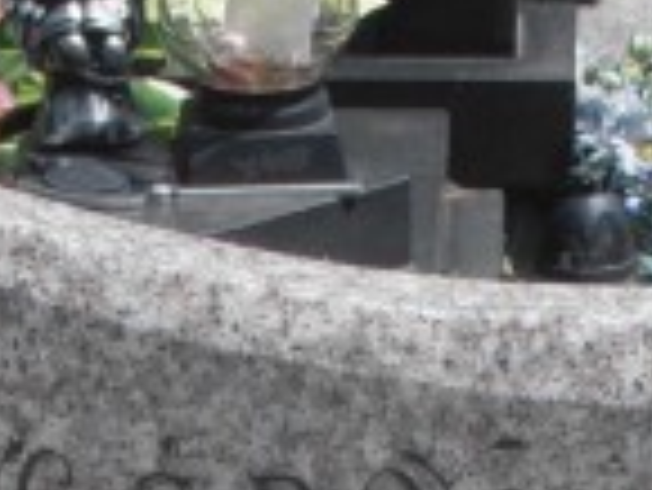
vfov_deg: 3.8
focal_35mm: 388
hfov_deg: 5.1
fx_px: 7314
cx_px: 193
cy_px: 1052
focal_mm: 15.51
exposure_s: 1/100
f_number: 13
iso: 80
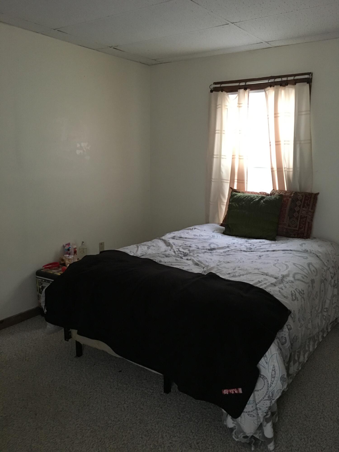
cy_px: 226
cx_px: 170
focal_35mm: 29
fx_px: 379
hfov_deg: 48.2
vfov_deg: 61.7
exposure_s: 1/30
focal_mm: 4.15
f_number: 2.2
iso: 250
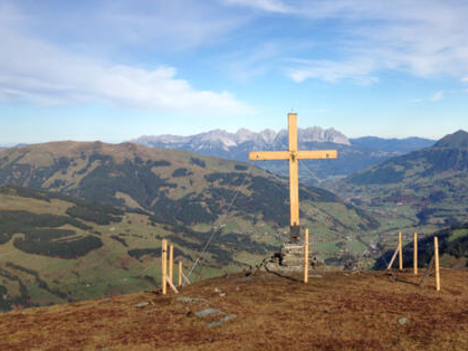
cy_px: 139
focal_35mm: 49
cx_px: 305
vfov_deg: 29.6
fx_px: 662
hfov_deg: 38.5
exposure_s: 1/2304
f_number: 2.4
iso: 50
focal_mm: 4.3
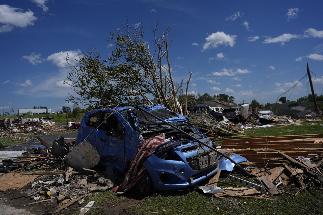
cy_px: 108
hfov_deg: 73.8
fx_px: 215
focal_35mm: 24
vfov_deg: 53.1
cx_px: 162
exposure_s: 1/12800
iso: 125
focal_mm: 24
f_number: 2.2
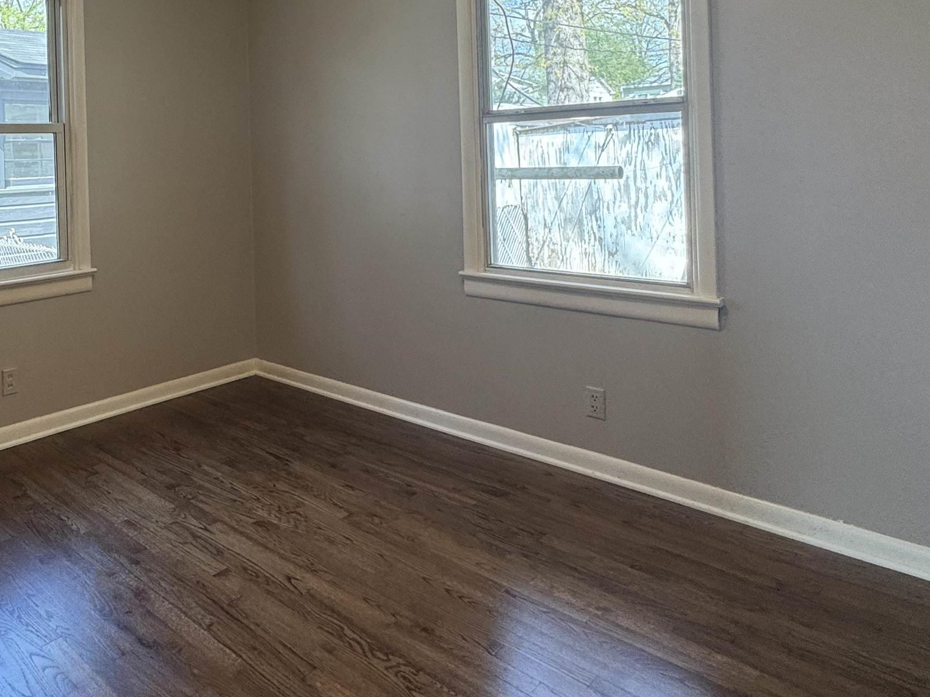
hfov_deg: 61.9
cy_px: 157
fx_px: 725
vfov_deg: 48.9
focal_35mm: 27
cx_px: 239
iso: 125
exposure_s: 1/120
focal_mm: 2.22
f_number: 2.2
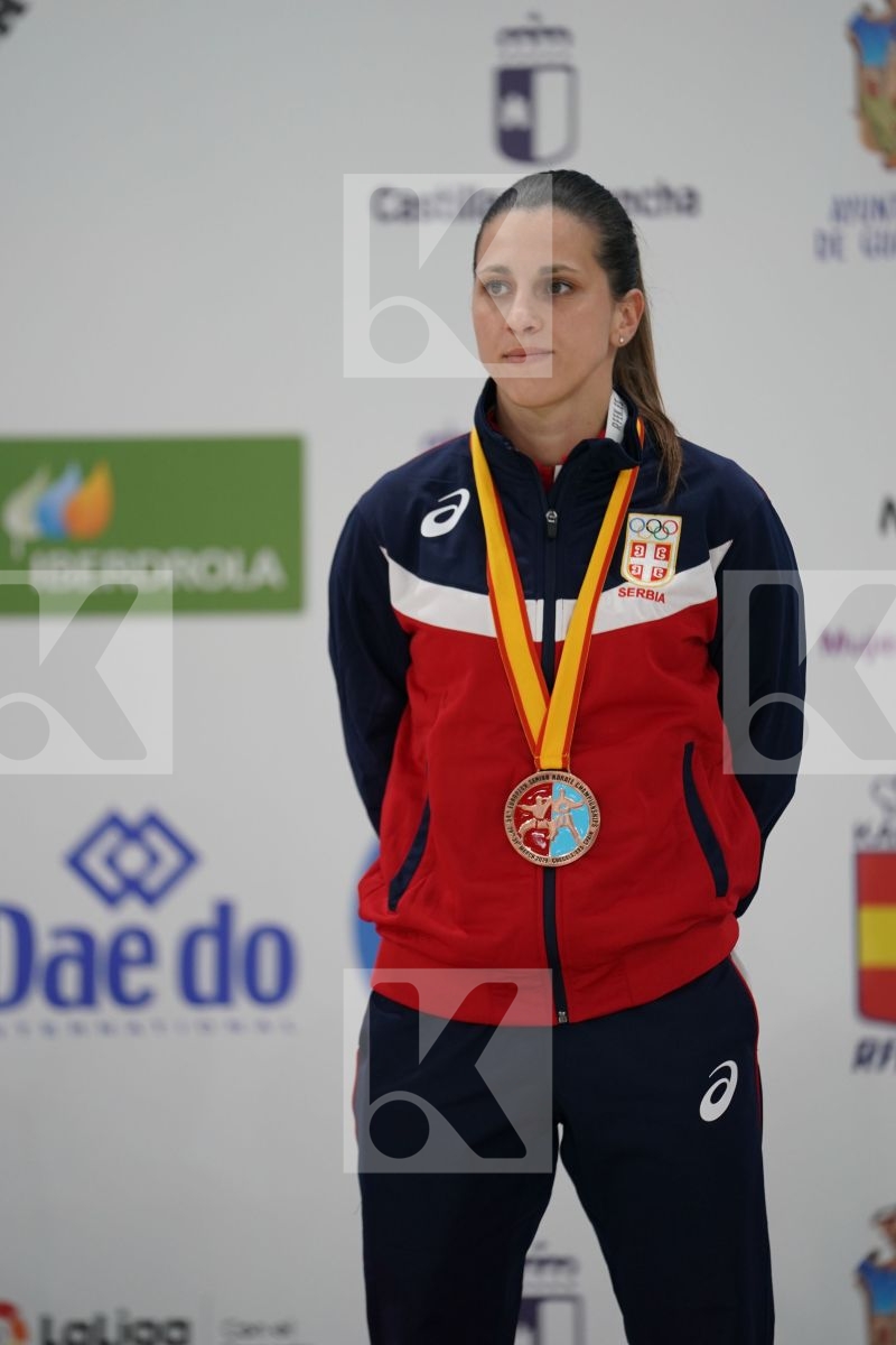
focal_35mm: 200
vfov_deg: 10.3
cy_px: 672
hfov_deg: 6.9
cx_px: 448
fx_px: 7466
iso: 1000
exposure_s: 1/250
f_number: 2.8
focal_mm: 200
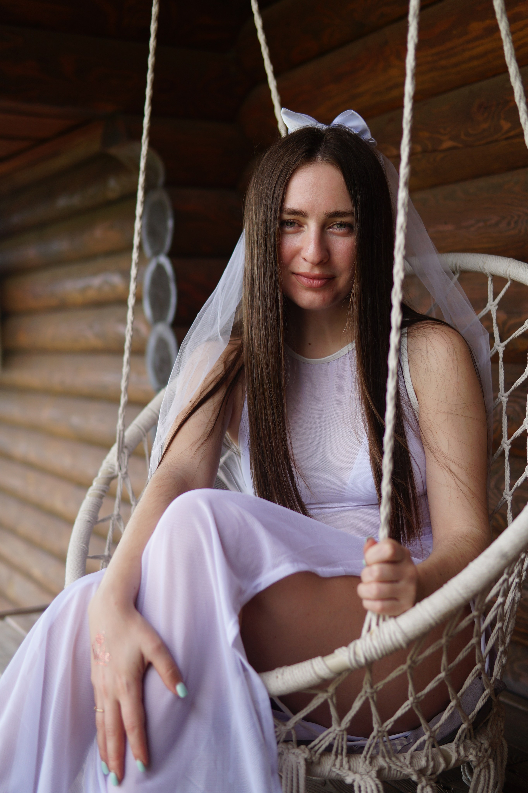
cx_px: 264
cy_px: 396
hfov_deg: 29.8
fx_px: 991
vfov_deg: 43.6
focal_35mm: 45
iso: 100
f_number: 1.6
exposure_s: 1/1000
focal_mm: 30
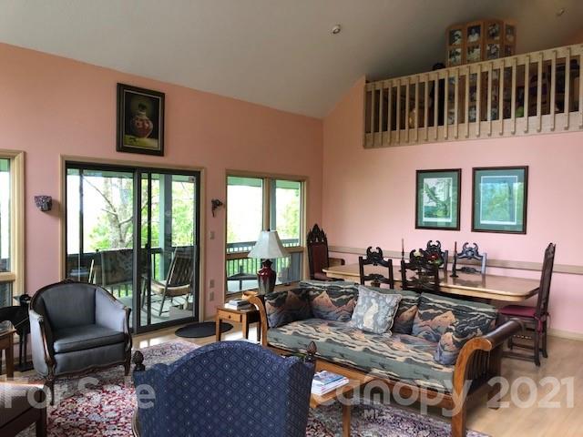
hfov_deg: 63.4
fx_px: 472
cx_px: 292
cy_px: 218
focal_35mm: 28
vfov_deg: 49.7
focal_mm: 4
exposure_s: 1/30
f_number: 1.8
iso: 32
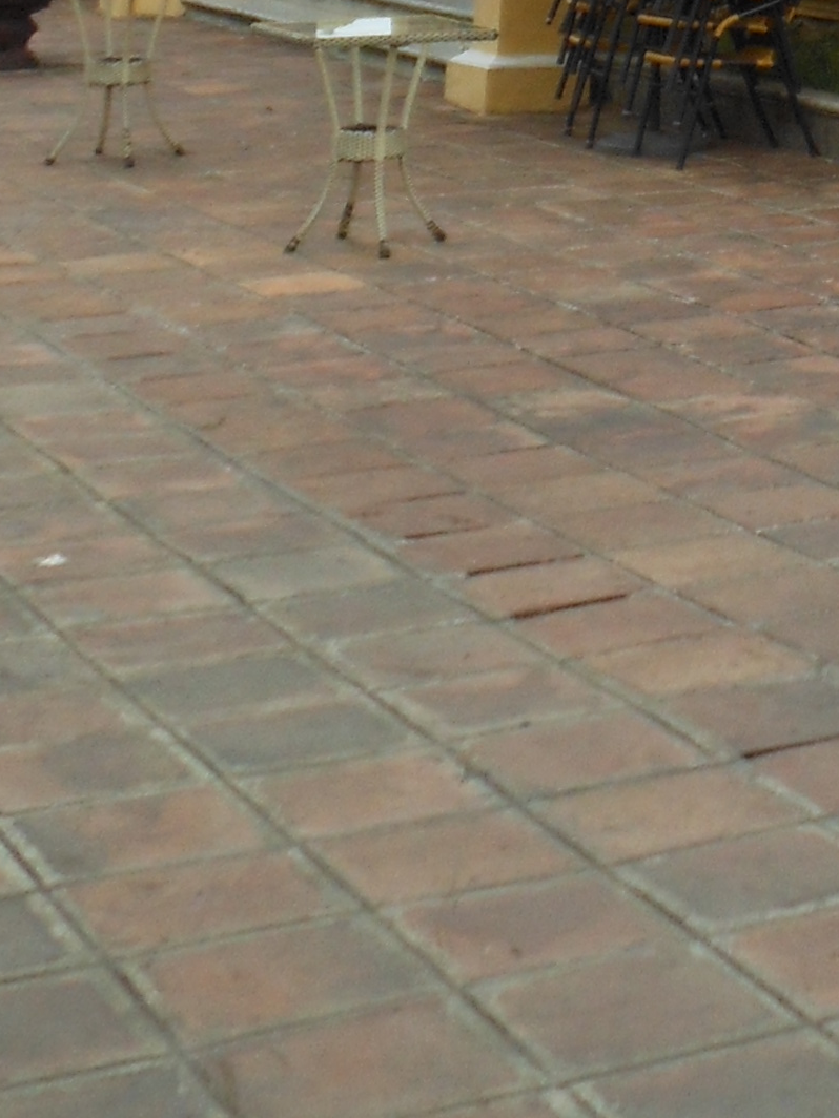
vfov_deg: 18.4
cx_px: 1514
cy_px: -580
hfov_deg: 14.0
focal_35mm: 94
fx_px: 3038
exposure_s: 1/500
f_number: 3.2
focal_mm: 4.5
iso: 80
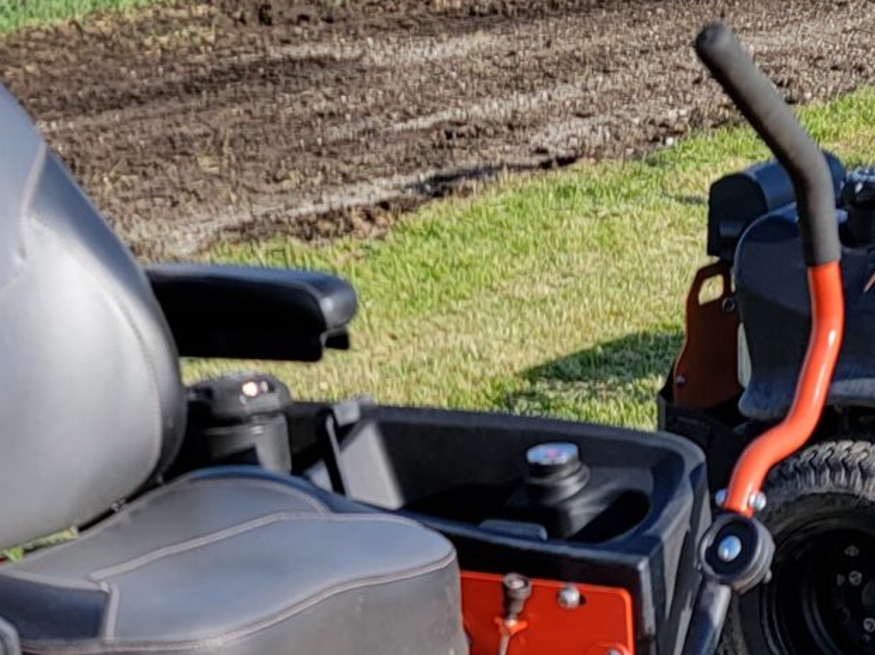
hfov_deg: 19.8
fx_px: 2501
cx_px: 509
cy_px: 1092
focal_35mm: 99
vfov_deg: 13.7
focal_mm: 6.7
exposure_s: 1/512
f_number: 1.8
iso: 16
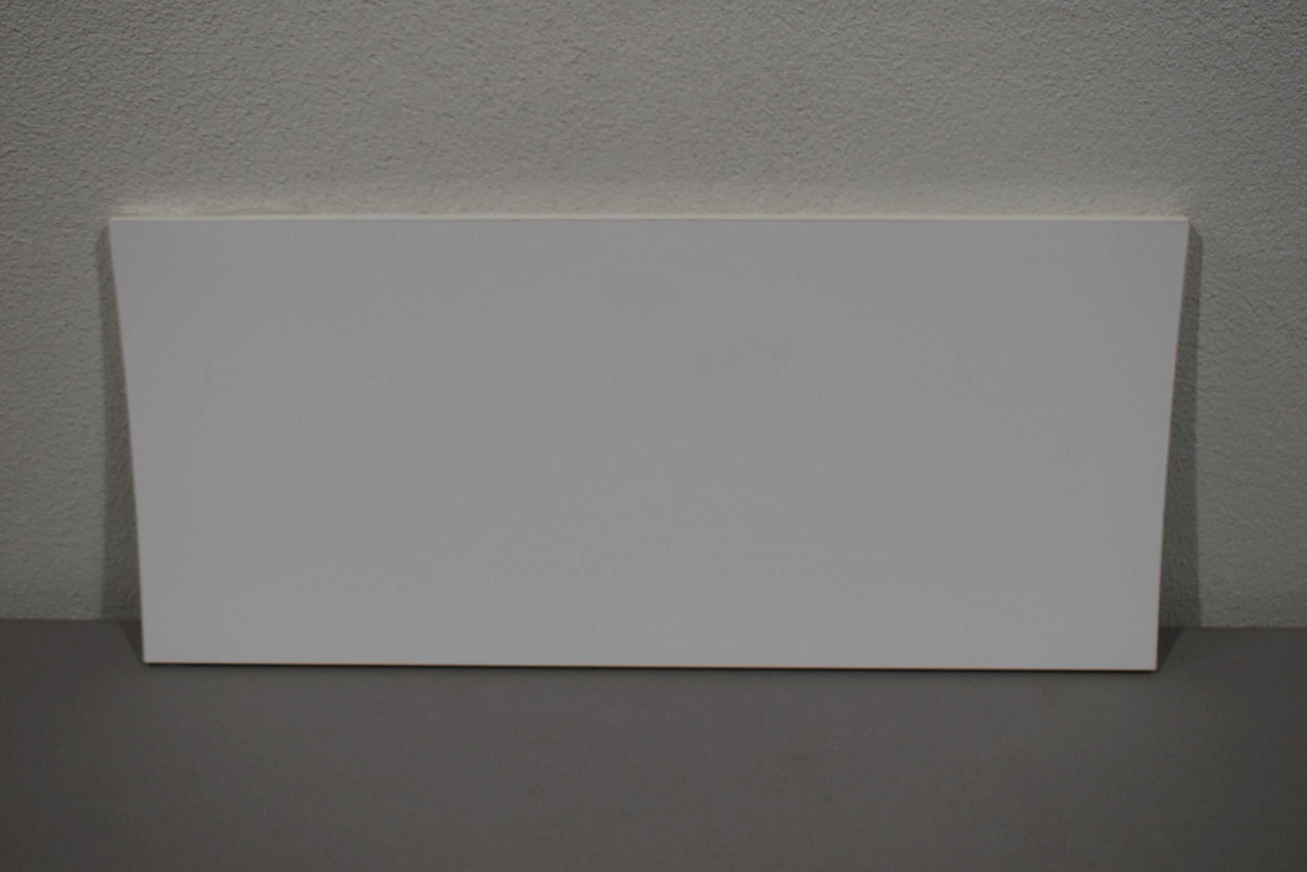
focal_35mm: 46
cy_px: 436
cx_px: 654
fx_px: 1688
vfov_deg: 28.9
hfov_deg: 42.3
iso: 360
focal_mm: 31
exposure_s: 1/250
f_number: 5.6
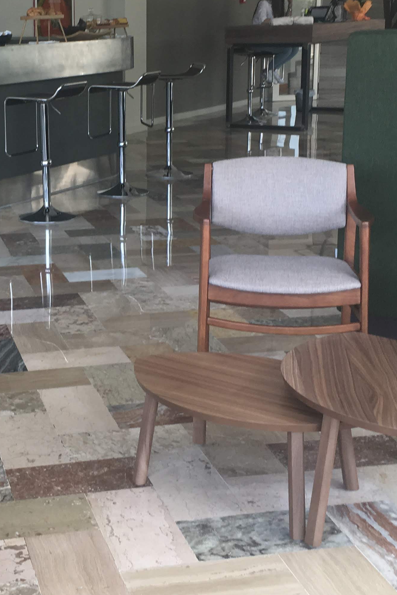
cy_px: 223
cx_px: 30
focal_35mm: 61
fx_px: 1009
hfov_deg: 21.7
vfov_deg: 32.7
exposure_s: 1/50
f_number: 2.2
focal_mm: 4.15
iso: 32
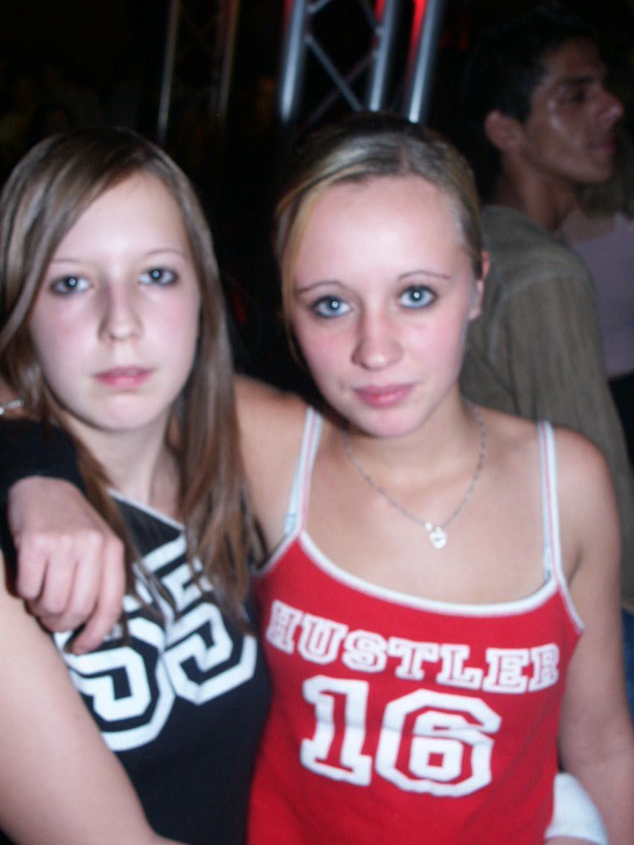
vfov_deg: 44.8
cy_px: 425
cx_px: 275
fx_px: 1026
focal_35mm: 42
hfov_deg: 34.3
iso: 200
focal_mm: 9.66
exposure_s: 1/45
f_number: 2.8
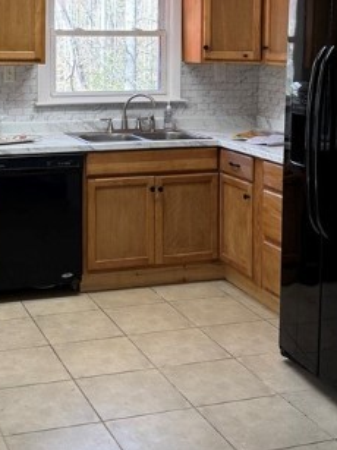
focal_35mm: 60
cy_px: 69
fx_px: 779
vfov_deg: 31.1
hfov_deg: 24.2
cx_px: 95
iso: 100
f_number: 1.78
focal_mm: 6.76
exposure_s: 1/120
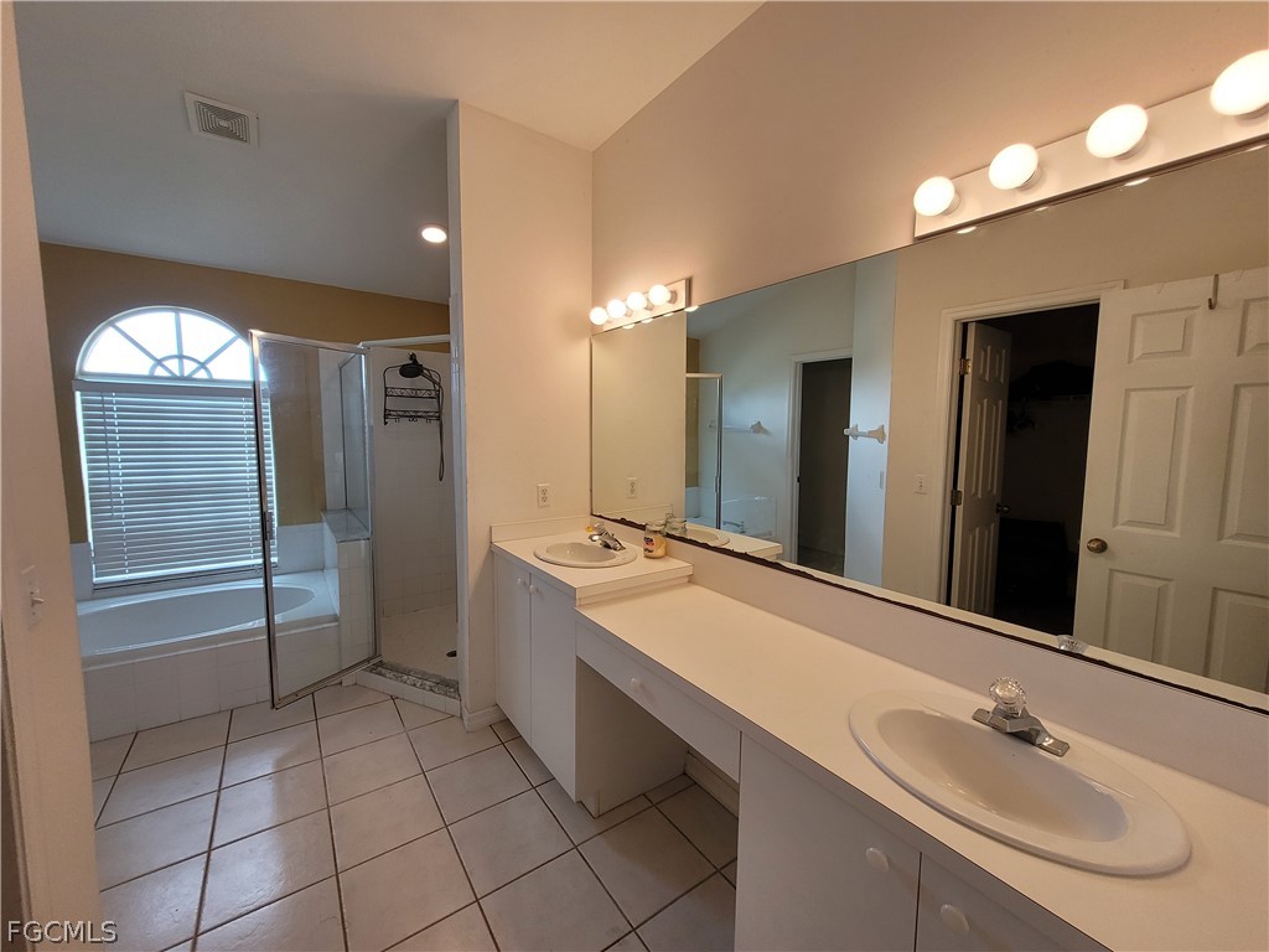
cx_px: 634
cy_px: 476
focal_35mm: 13
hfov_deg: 106.2
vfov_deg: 89.9
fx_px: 477
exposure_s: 1/60
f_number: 2.2
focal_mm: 1.74
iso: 125
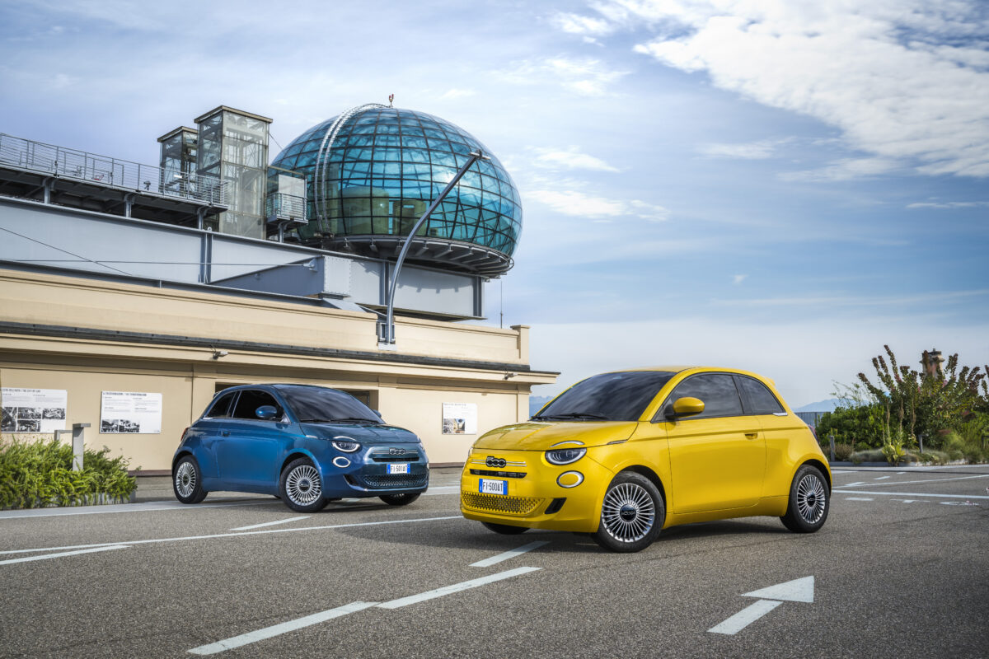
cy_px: 330
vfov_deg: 37.9
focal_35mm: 35
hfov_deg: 54.4
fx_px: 961
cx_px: 494
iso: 80
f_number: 10
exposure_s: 1/160
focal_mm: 35
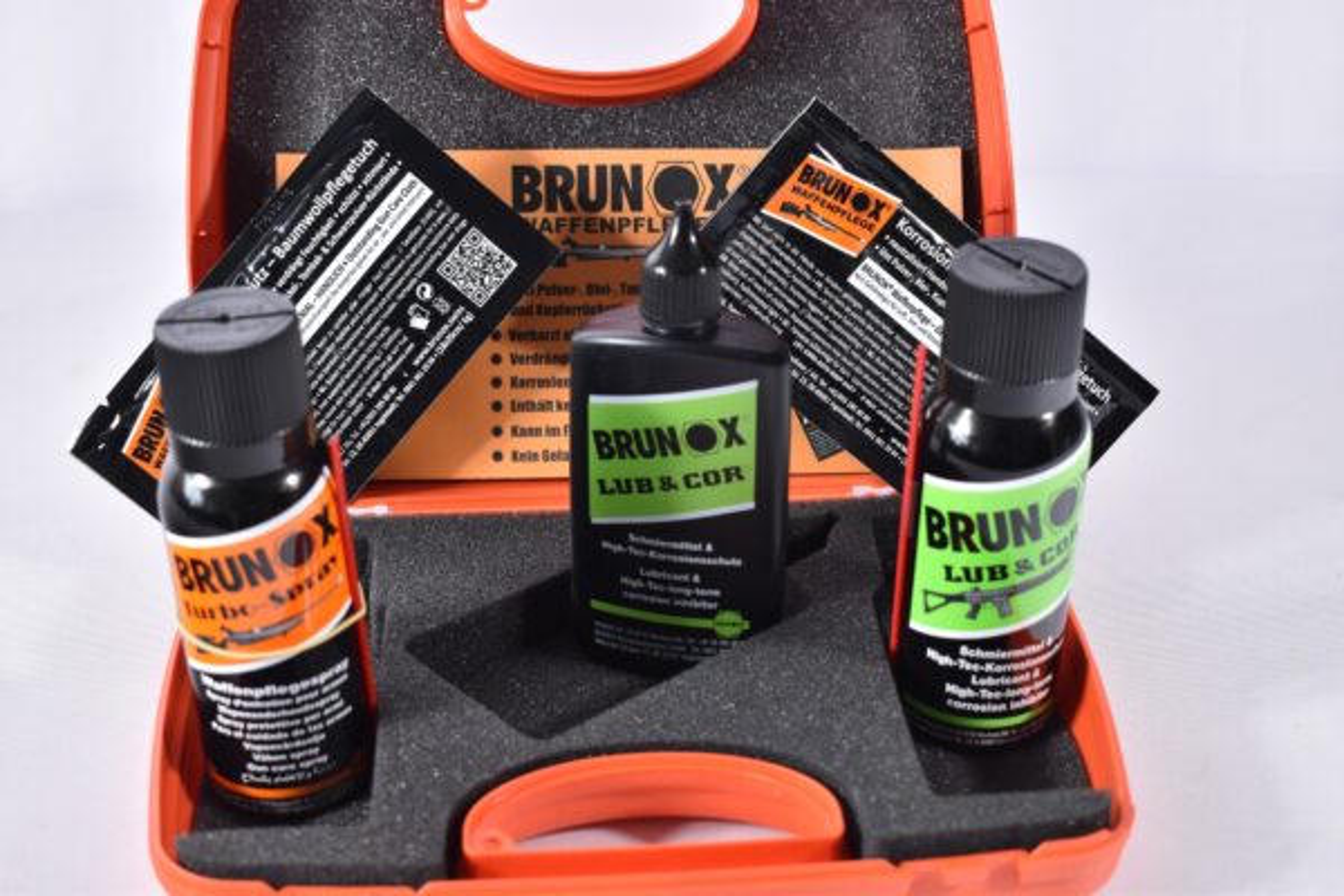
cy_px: 448
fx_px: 2128
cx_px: 672
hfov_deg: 35.1
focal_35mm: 57
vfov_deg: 23.8
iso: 640
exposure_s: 1/40
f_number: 5
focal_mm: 38
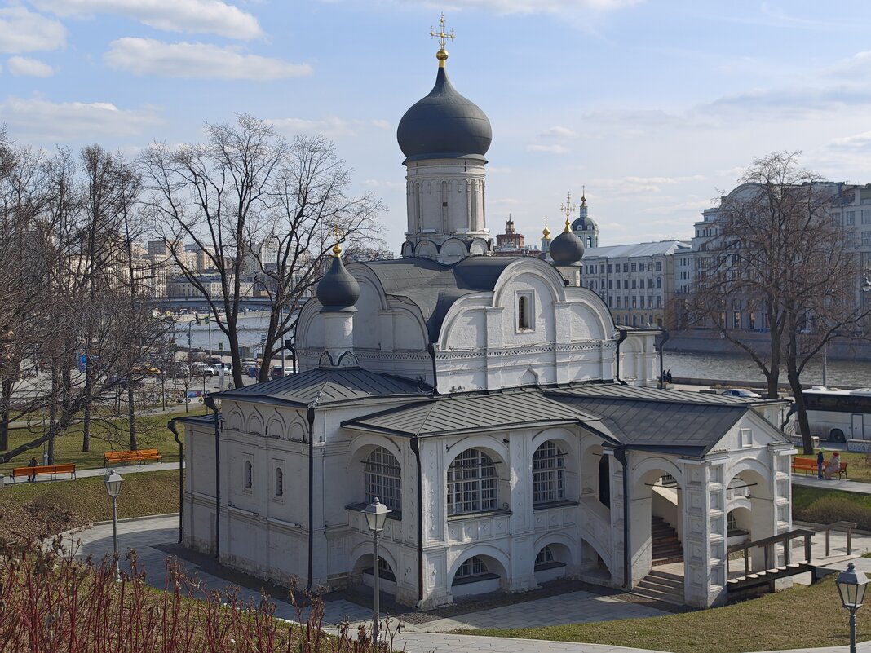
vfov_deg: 28.6
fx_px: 1283
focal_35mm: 51
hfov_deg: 37.5
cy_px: 326
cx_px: 436
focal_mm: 8.72
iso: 50
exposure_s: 1/1421
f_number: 2
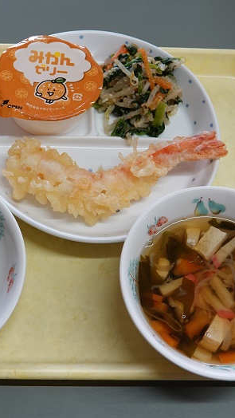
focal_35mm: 64
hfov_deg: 18.7
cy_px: 212
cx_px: 47
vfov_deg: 32.8
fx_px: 709
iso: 100
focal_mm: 14.65
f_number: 3.2
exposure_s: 1/40
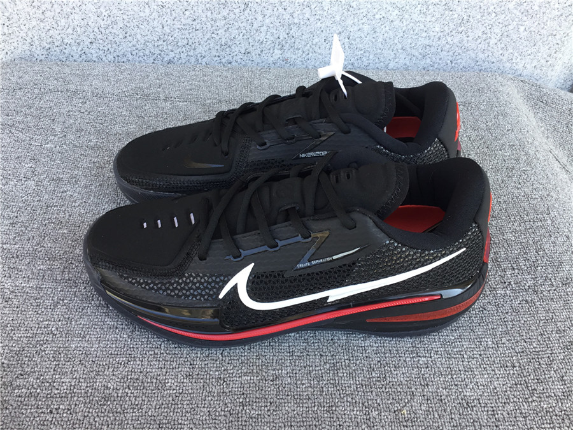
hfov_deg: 58.4
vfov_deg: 45.4
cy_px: 215
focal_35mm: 31
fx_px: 513
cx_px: 286
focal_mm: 3.3
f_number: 2.4
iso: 32
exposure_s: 1/100
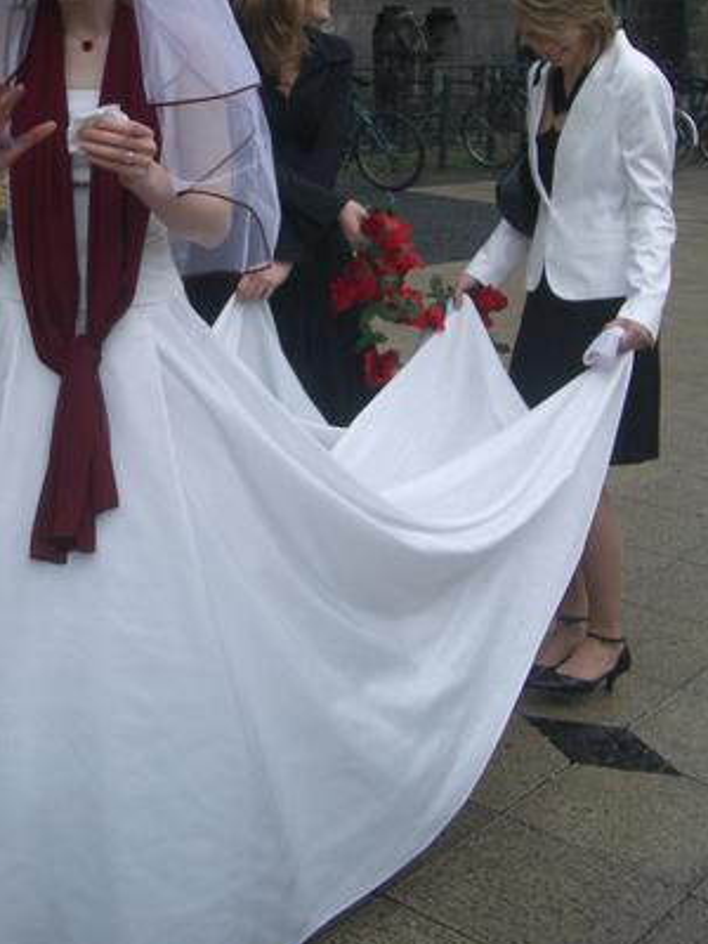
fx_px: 1527
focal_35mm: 56
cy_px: 262
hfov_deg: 25.9
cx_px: 224
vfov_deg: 33.8
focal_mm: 5.8
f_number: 2.6
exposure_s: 1/200
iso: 50
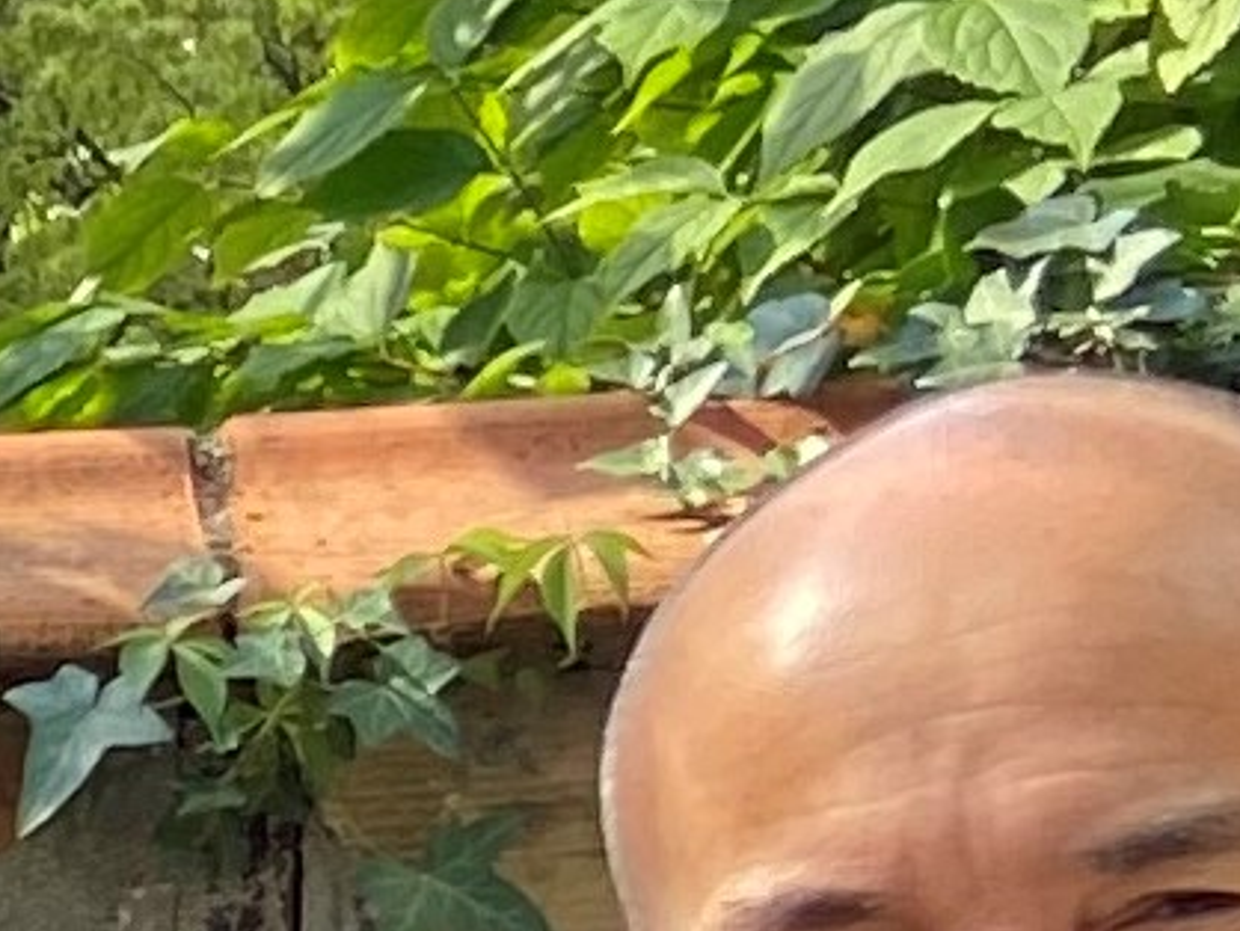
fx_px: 6738
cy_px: 1829
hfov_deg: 8.6
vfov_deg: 7.6
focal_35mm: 188
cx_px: -2611
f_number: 1.8
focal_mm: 4.25
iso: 32
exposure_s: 1/122
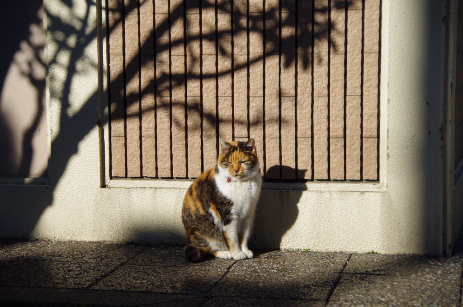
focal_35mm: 102
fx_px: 1309
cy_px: 154
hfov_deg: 20.1
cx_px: 232
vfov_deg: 13.4
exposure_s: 1/800
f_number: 4.5
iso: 100
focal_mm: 68
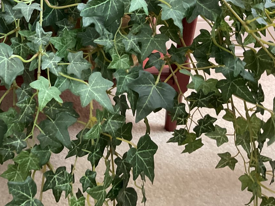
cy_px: 35
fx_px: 413
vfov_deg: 27.4
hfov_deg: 35.6
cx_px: 55
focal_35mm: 52
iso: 250
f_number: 1.8
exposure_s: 1/40
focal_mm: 3
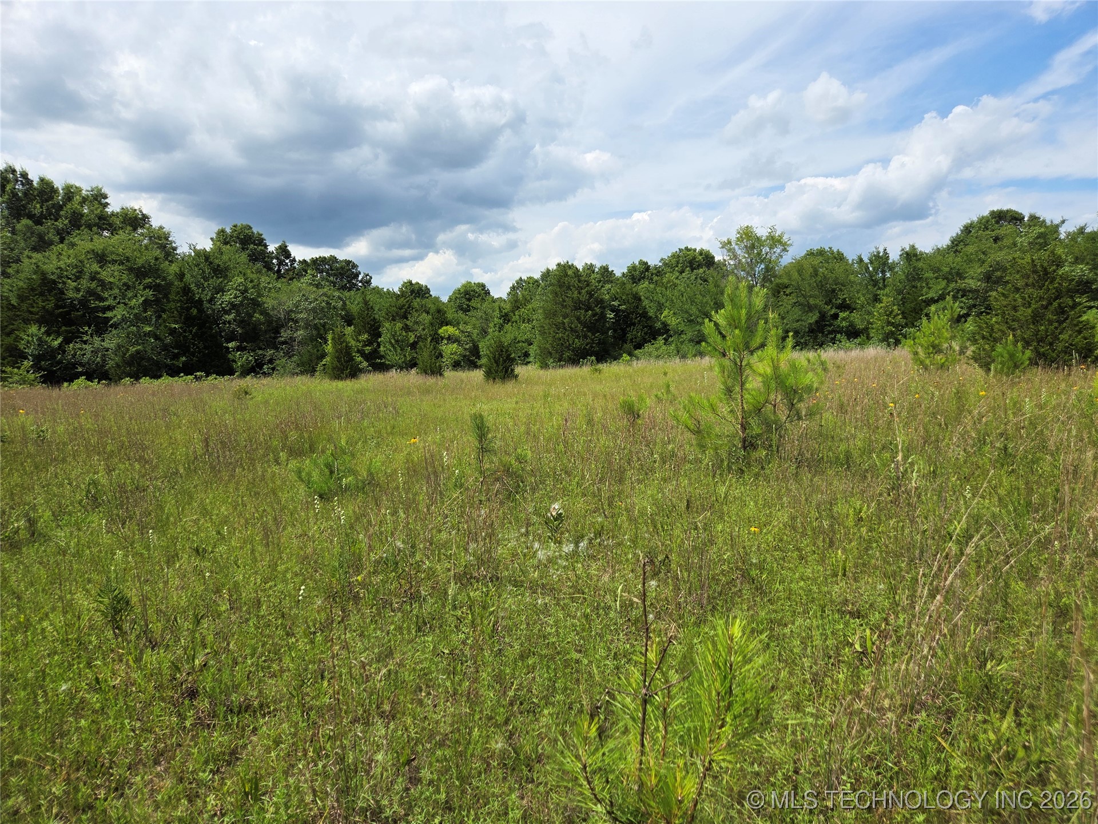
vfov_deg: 58.9
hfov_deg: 73.9
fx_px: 730
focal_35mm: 23
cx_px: 549
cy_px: 412
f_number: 1.8
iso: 80
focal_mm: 5.4
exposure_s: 1/5699
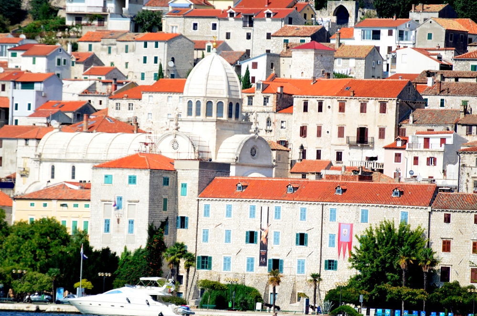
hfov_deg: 4.6
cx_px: 238
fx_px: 5948
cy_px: 158
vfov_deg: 3.0
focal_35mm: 450
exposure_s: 1/8000
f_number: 5.6
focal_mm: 300
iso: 2000
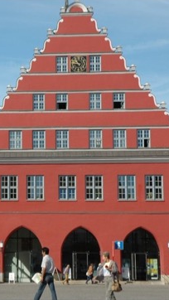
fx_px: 835
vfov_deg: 20.4
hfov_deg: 11.3
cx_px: -31
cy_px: 149
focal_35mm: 105
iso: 200
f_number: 9
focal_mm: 44
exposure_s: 1/320
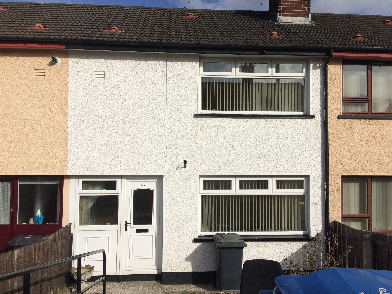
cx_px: 196
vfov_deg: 48.2
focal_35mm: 29
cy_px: 147
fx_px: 328
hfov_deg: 61.7
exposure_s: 1/5128
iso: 32
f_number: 2.2
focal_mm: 4.15
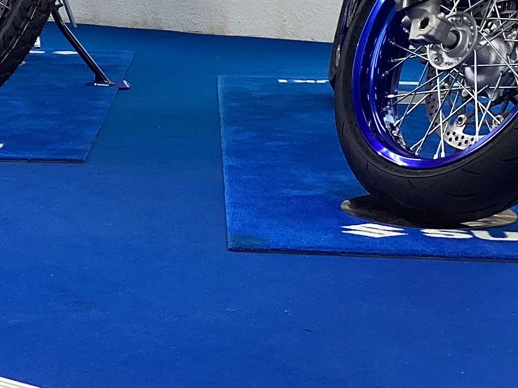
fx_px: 1482
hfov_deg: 19.7
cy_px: -159
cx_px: 134
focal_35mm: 99
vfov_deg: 14.2
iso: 64
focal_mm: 3.3
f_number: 2.4
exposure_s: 1/100
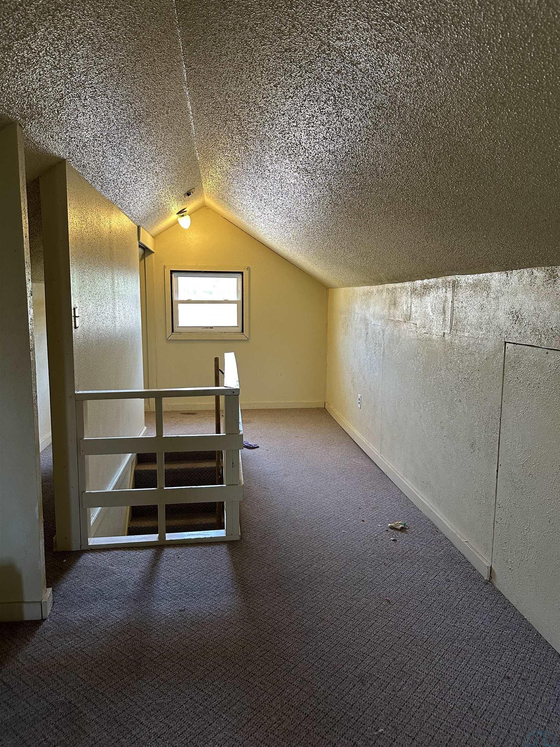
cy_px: 374
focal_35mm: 24
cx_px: 280
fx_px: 518
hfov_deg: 56.8
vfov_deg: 71.6
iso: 250
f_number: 1.78
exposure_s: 1/60
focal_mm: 6.86
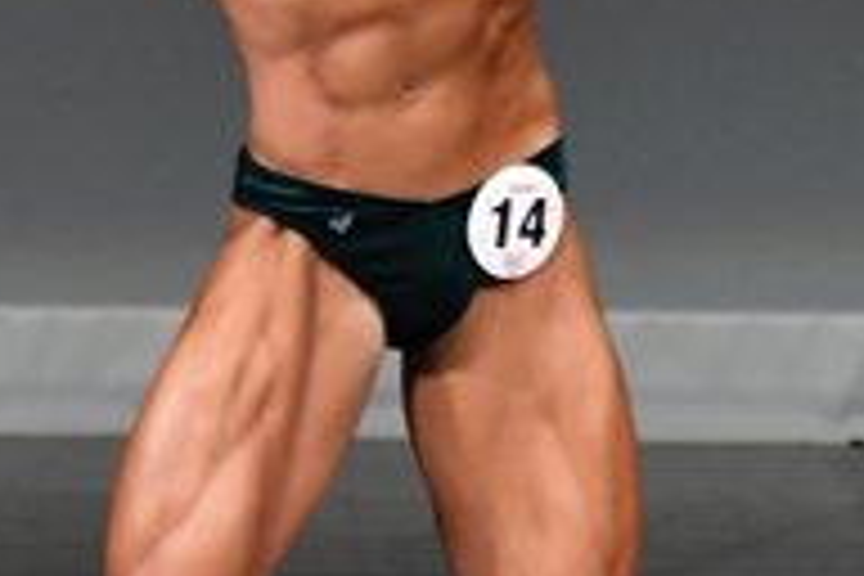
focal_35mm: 1396
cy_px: 270
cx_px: 448
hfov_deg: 1.5
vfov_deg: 1.0
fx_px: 33501
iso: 4000
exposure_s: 1/400
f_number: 5.6
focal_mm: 230
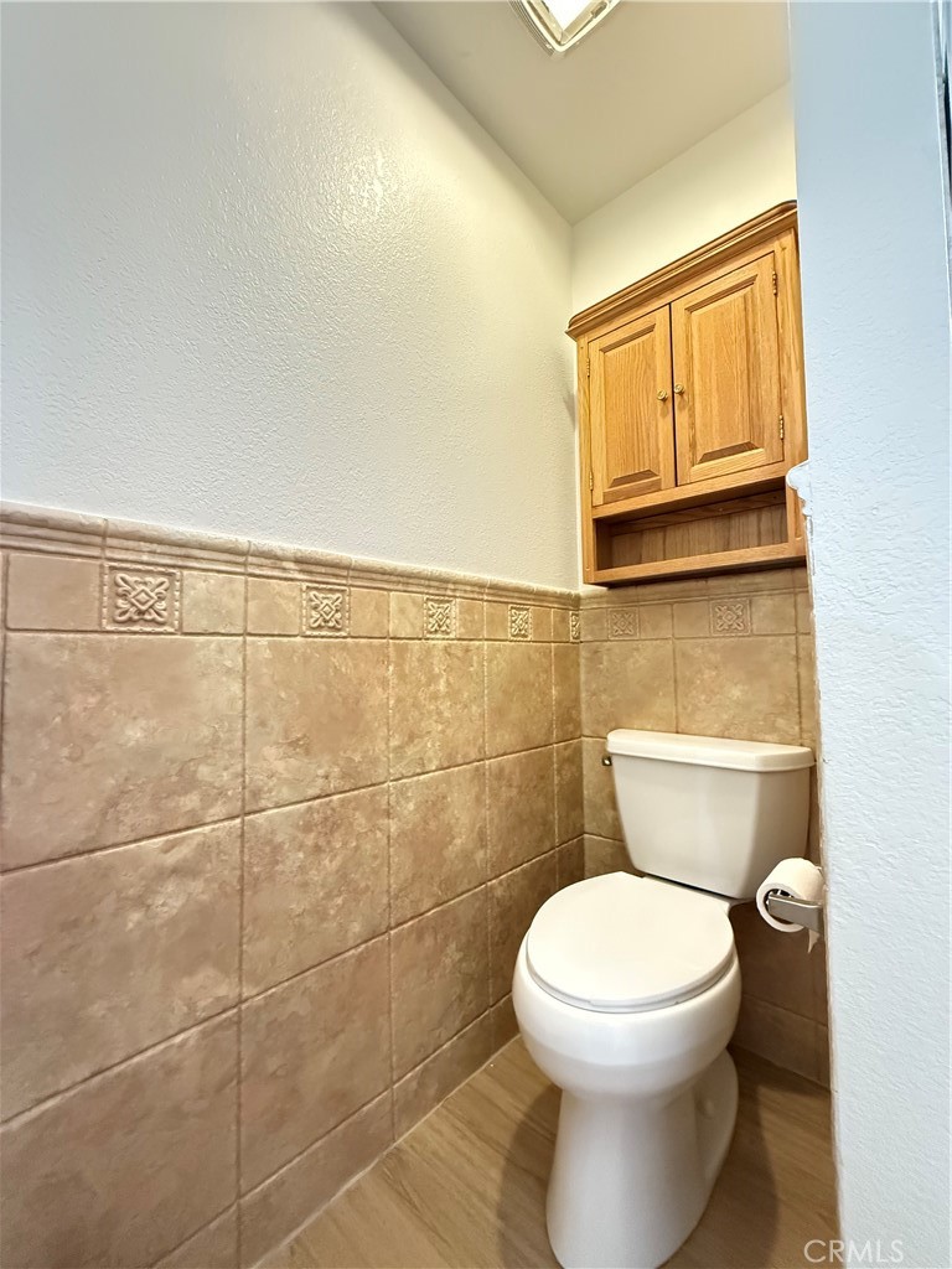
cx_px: 476
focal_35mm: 14
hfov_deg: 85.7
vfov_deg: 102.1
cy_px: 634
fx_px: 513
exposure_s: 1/60
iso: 1000
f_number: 2.2
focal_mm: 2.22
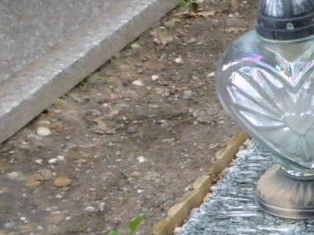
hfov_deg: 12.5
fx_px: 1225
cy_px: 121
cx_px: 666
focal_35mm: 135
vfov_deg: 11.0
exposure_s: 1/60
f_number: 3.1
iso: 160
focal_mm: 4.3
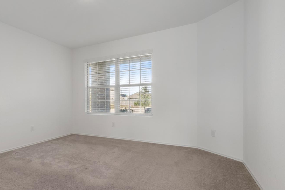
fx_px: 174
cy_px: 101
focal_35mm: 22
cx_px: 90
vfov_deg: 57.2
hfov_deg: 75.5
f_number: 9
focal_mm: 14
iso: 250
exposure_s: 2
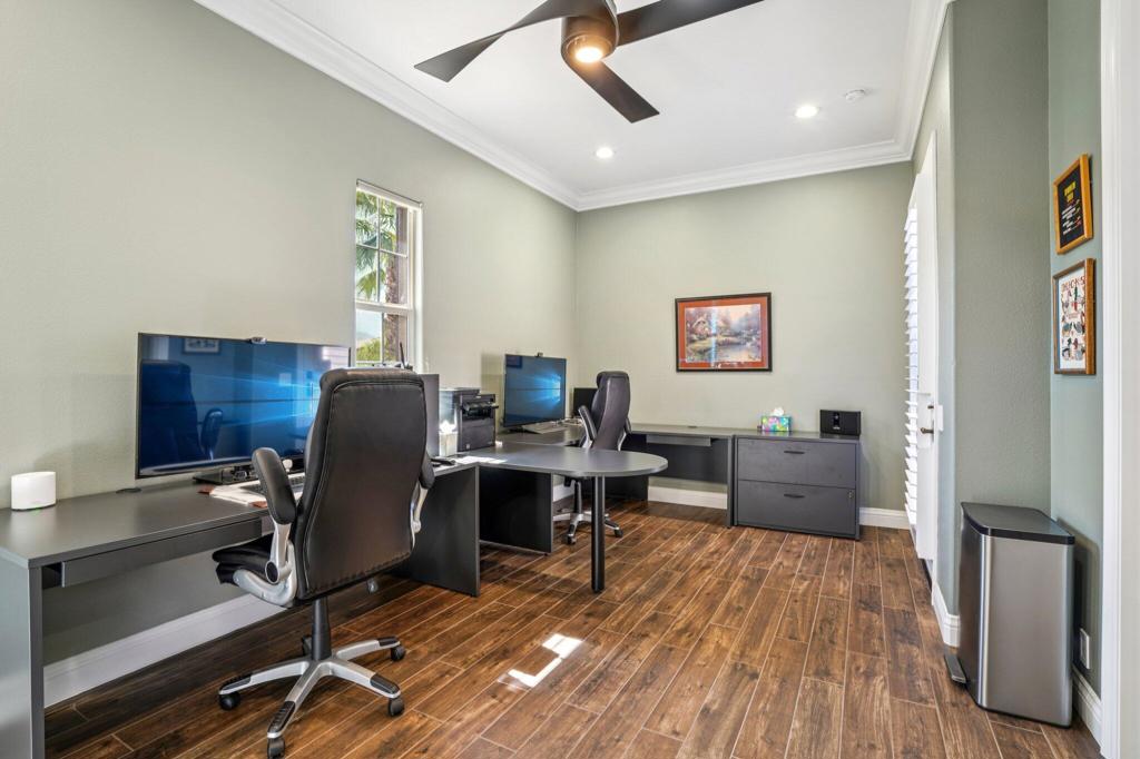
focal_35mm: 16
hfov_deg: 96.8
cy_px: 380
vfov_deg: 73.7
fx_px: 506
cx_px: 570
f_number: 7.1
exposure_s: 1/8
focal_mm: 16
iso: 400
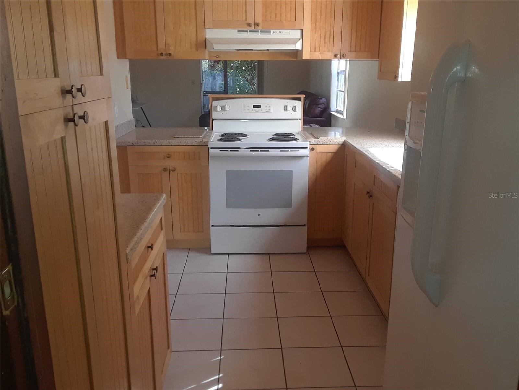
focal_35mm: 30
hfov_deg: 60.0
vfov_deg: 46.8
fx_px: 450
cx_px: 260
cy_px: 195
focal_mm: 2.47
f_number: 1.9
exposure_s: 1/60
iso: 50
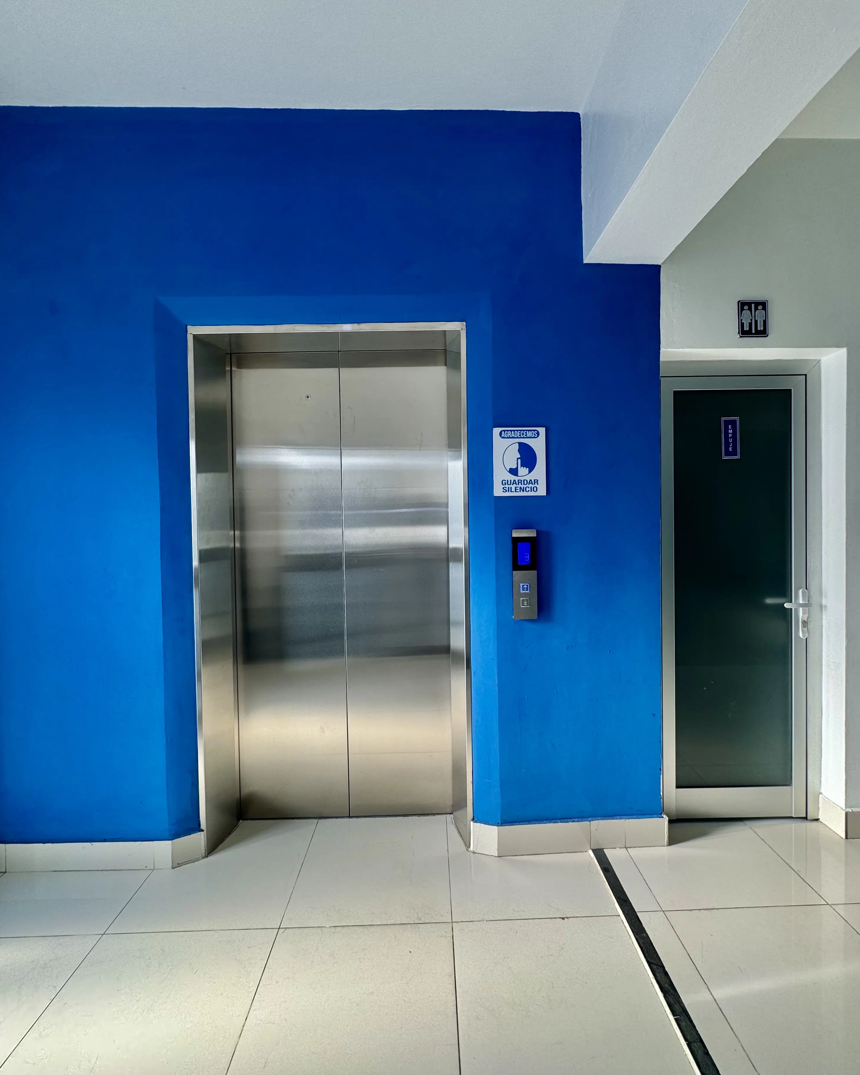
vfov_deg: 96.8
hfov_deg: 84.0
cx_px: 440
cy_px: 522
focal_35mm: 15
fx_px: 477
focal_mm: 2.22
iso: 40
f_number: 2.2
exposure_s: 1/131
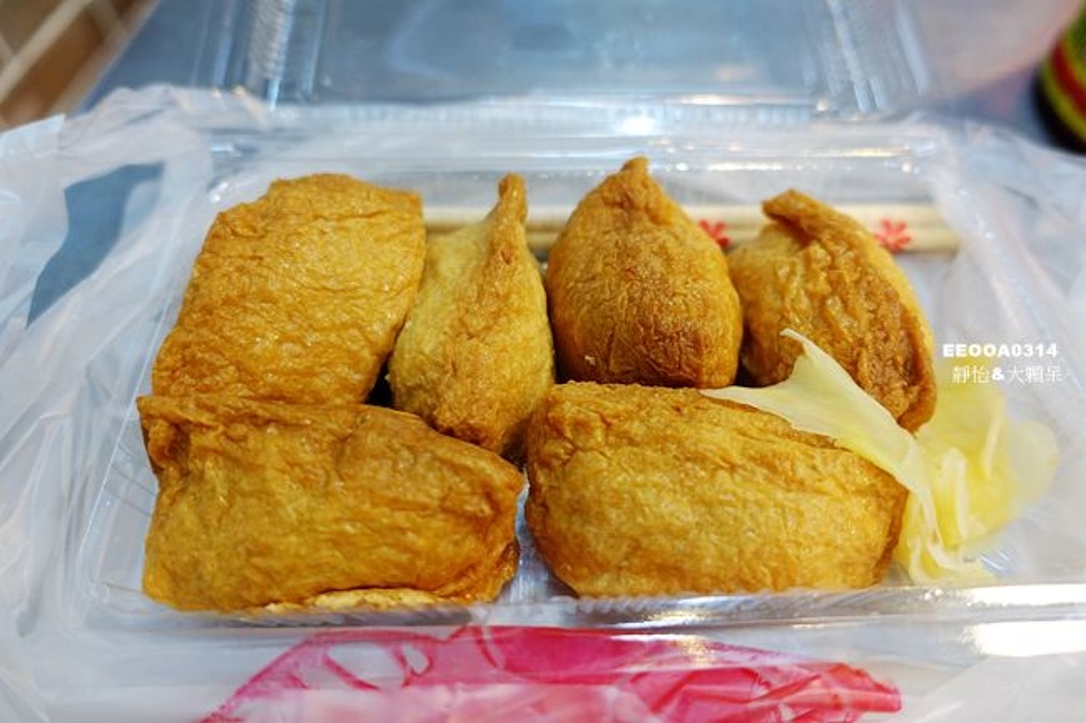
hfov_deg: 73.8
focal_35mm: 24
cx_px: 543
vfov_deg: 53.1
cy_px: 362
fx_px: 724
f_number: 2
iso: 125
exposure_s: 1/30
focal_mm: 8.8
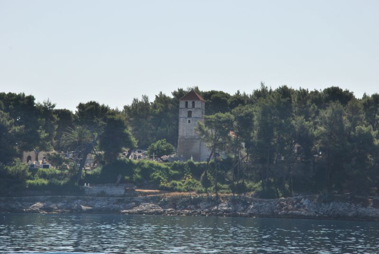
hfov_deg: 13.0
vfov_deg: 8.7
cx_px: 190
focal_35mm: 158
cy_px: 127
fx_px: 1661
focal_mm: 105
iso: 100
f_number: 13
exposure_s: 1/200
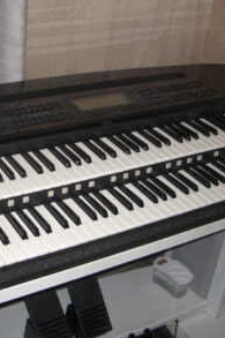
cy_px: 163
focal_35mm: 58
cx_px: 92
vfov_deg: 34.5
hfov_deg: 23.3
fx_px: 544
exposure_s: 1/60
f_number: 3.4
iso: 200
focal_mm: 6.3
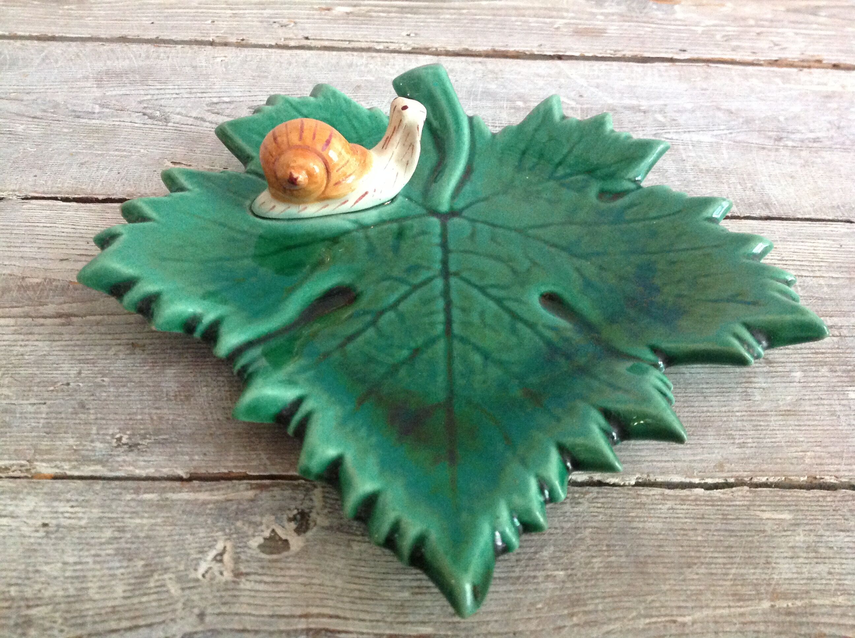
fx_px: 863
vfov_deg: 40.6
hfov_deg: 52.7
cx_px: 428
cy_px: 319
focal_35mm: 35
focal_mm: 4.28
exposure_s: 1/15
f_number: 2.4
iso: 400
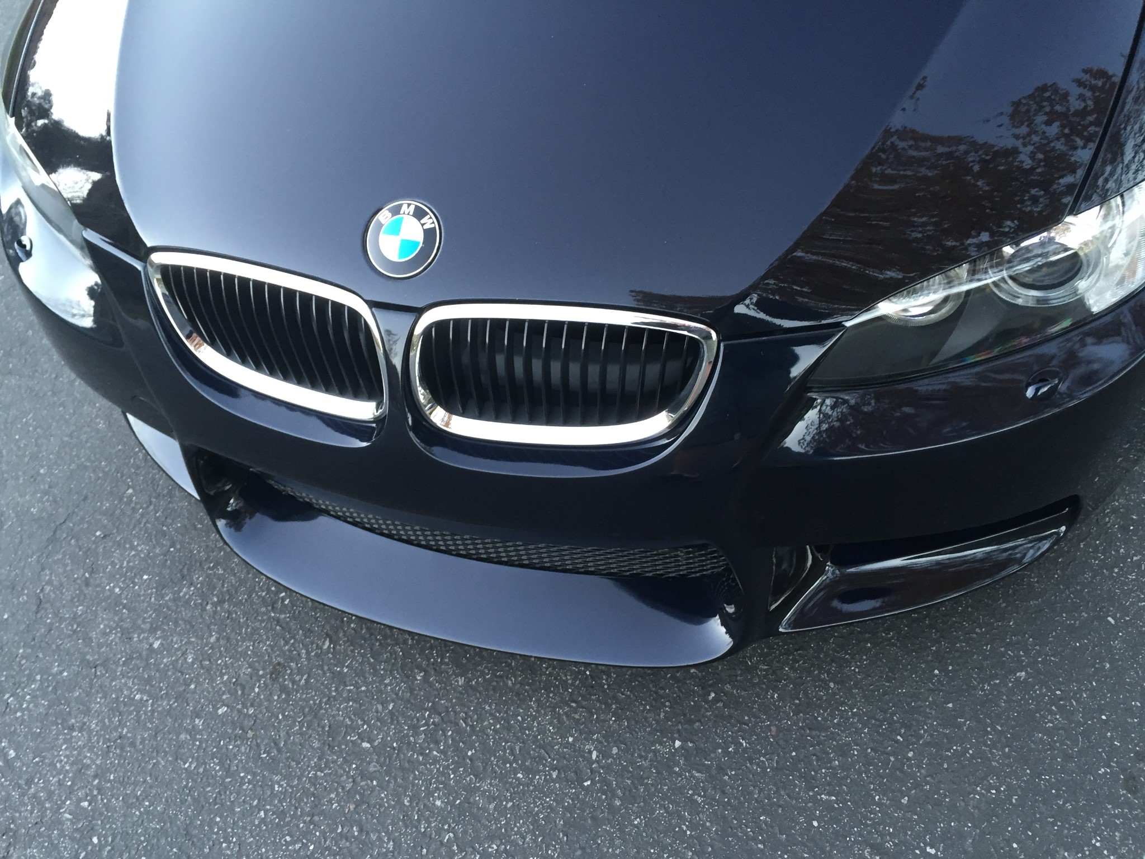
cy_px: 430
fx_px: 959
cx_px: 572
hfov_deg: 61.7
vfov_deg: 48.2
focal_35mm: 29
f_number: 2.2
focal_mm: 4.15
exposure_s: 1/30
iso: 100
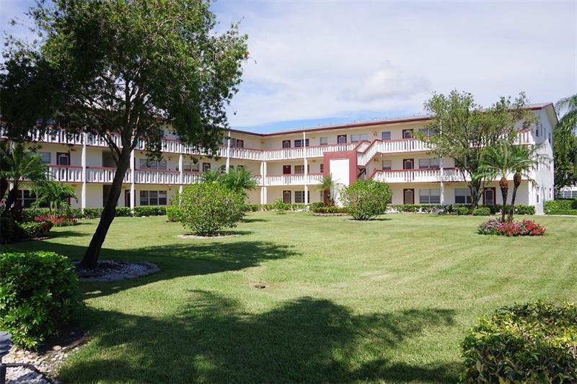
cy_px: 192
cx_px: 288
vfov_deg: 47.9
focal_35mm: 27
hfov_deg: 67.4
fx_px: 433
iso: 200
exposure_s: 1/160
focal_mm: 18
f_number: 13
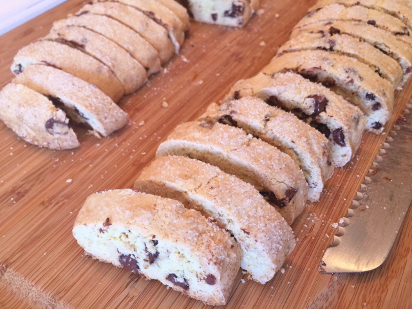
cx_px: 206
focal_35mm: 29
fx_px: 345
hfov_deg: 61.7
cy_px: 154
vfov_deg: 48.2
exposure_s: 1/40
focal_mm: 4.15
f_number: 2.2
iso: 40
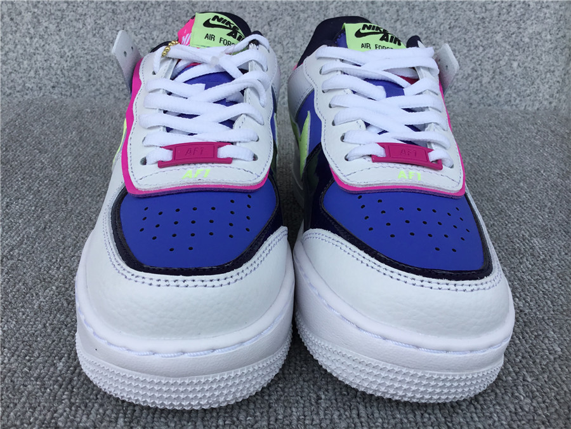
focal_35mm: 31
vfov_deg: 45.4
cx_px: 286
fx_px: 511
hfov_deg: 58.4
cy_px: 214
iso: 25
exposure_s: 1/512
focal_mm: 3.3
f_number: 2.4
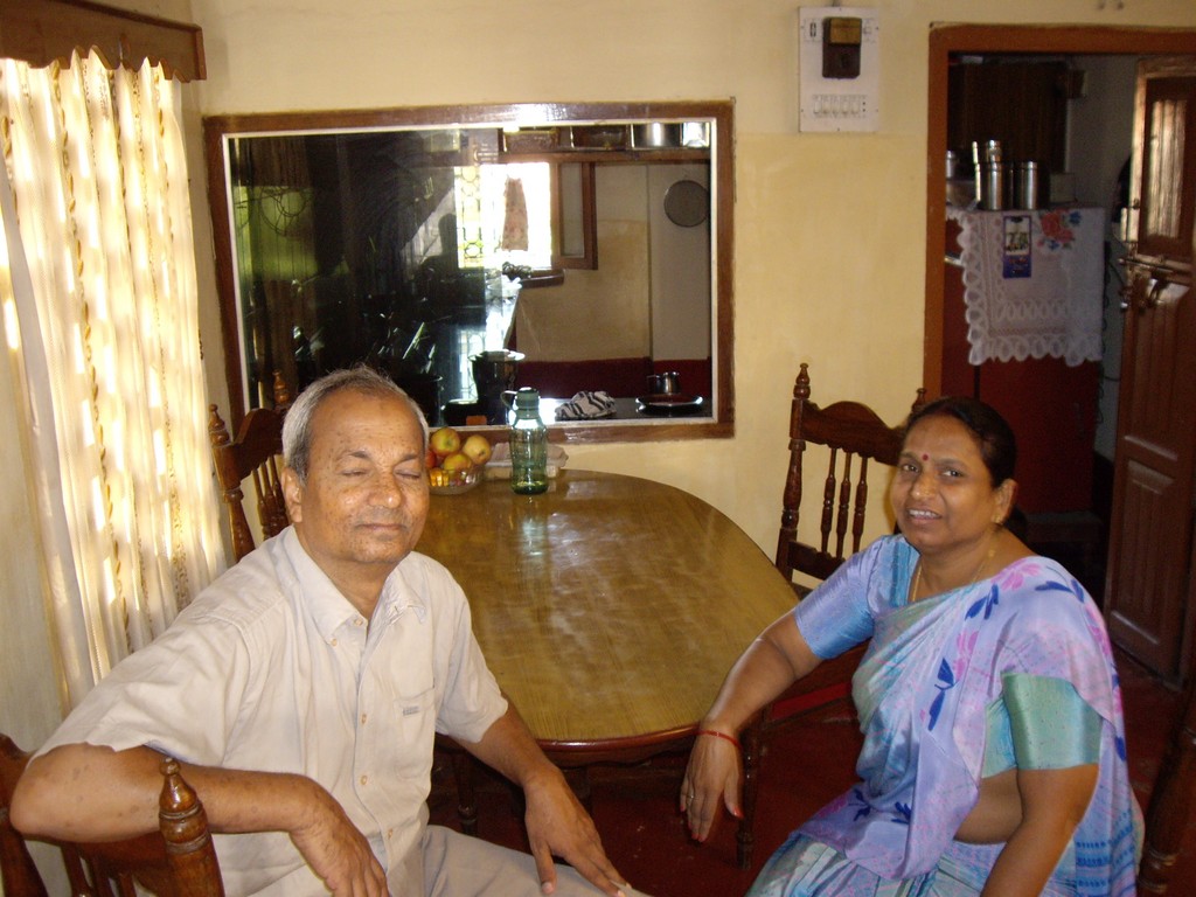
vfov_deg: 37.7
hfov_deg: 49.0
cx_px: 598
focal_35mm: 38
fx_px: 1313
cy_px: 448
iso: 200
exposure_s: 1/15
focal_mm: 6.2
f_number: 2.7
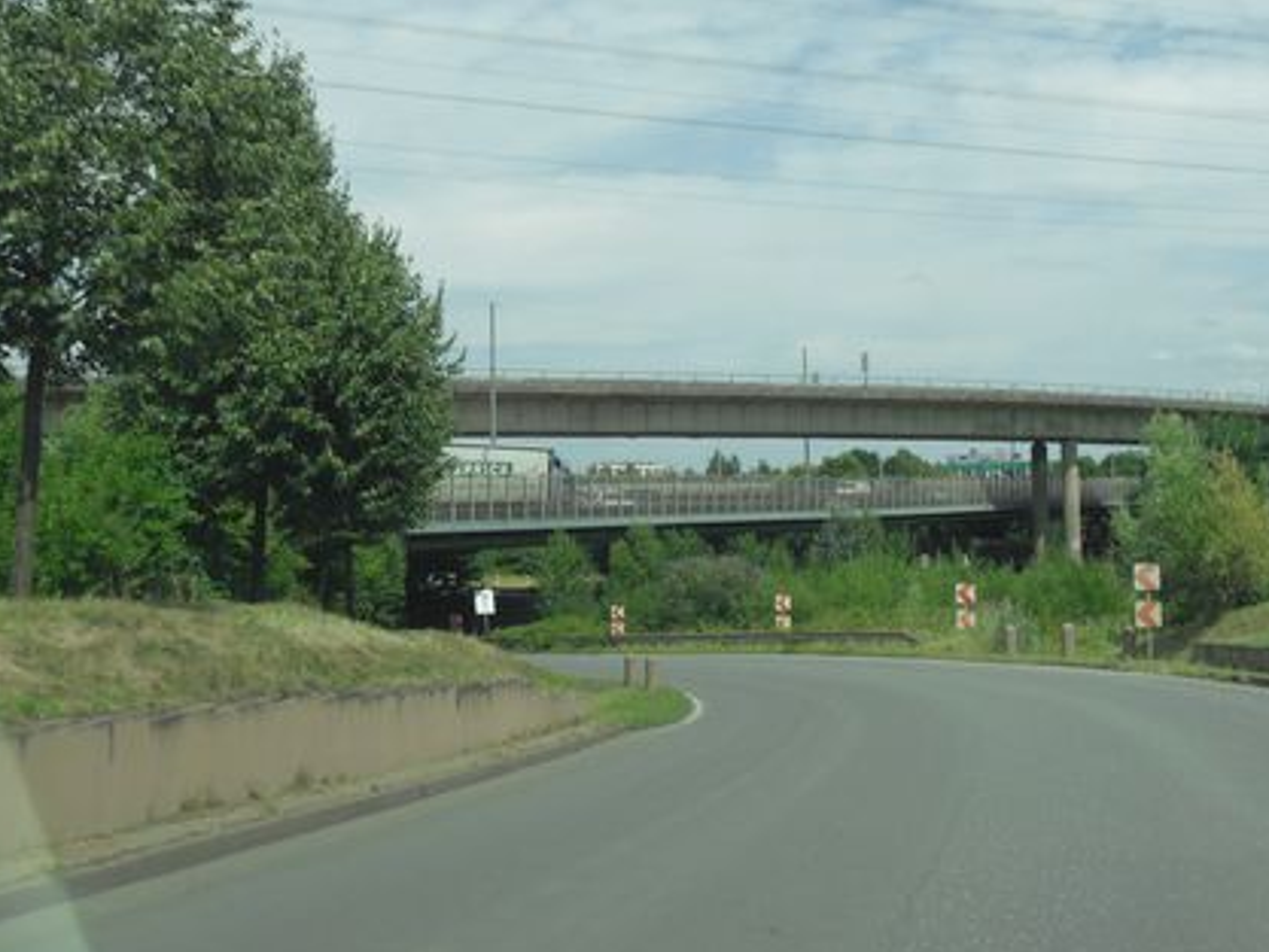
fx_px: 1907
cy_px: 312
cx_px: 764
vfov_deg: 27.9
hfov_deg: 36.7
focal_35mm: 52
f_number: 8.1
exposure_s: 1/250
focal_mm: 7.5
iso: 80
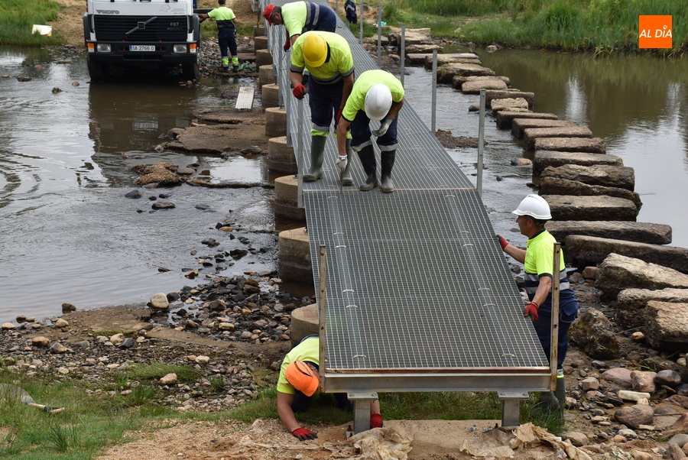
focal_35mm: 72
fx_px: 1377
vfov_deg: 19.0
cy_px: 230
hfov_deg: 28.0
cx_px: 344
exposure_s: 1/320
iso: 200
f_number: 9
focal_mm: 48
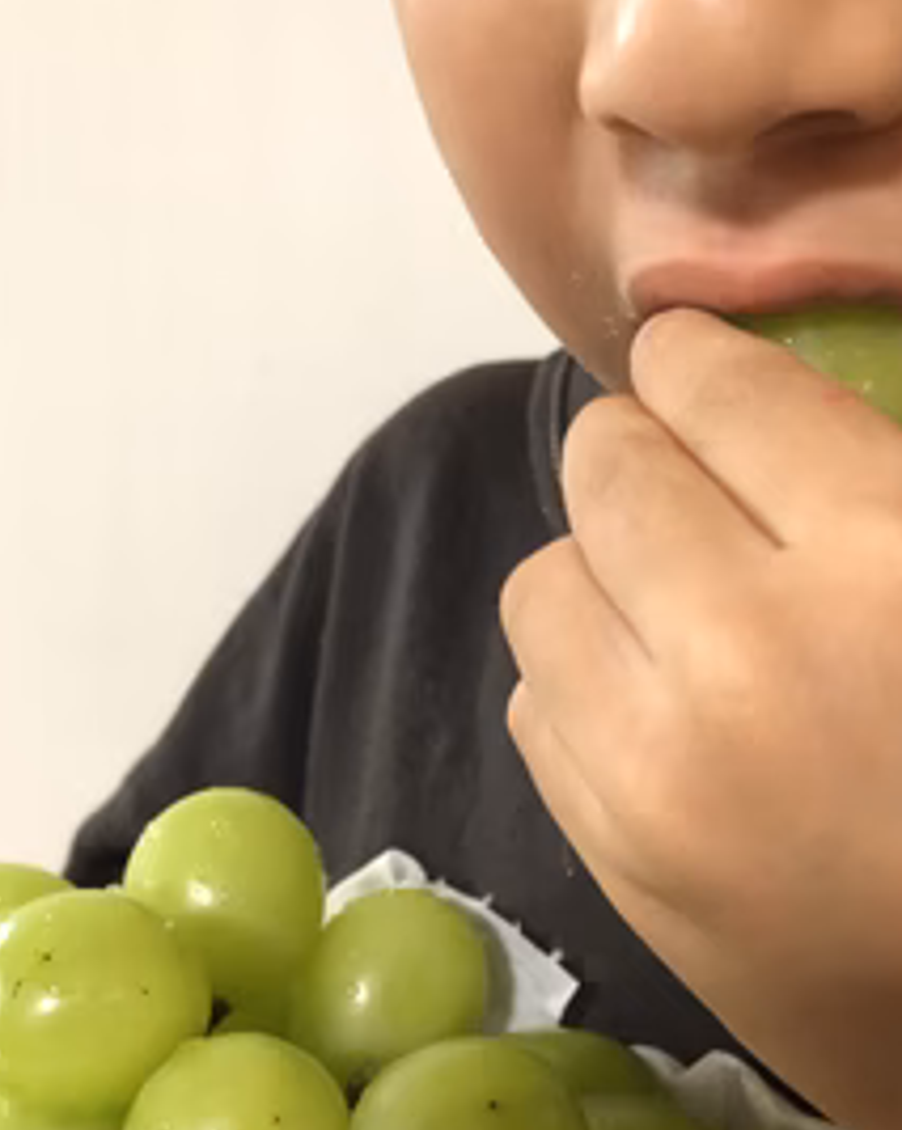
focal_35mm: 41
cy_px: 779
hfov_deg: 36.2
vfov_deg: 44.0
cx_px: 576
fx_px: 1371
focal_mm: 4
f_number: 1.8
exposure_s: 1/17
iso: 100
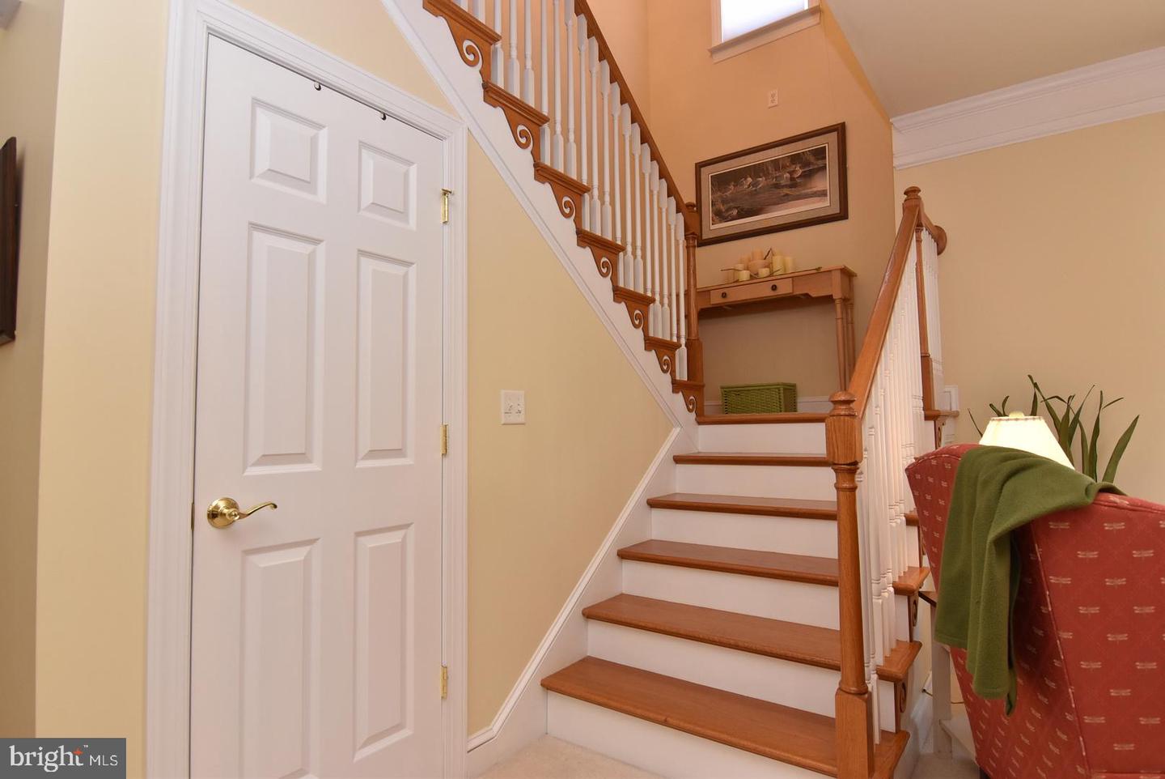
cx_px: 582
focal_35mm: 18
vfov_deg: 67.5
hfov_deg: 90.0
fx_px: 583
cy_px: 390
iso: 800
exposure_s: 1/50
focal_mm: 12
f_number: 7.1
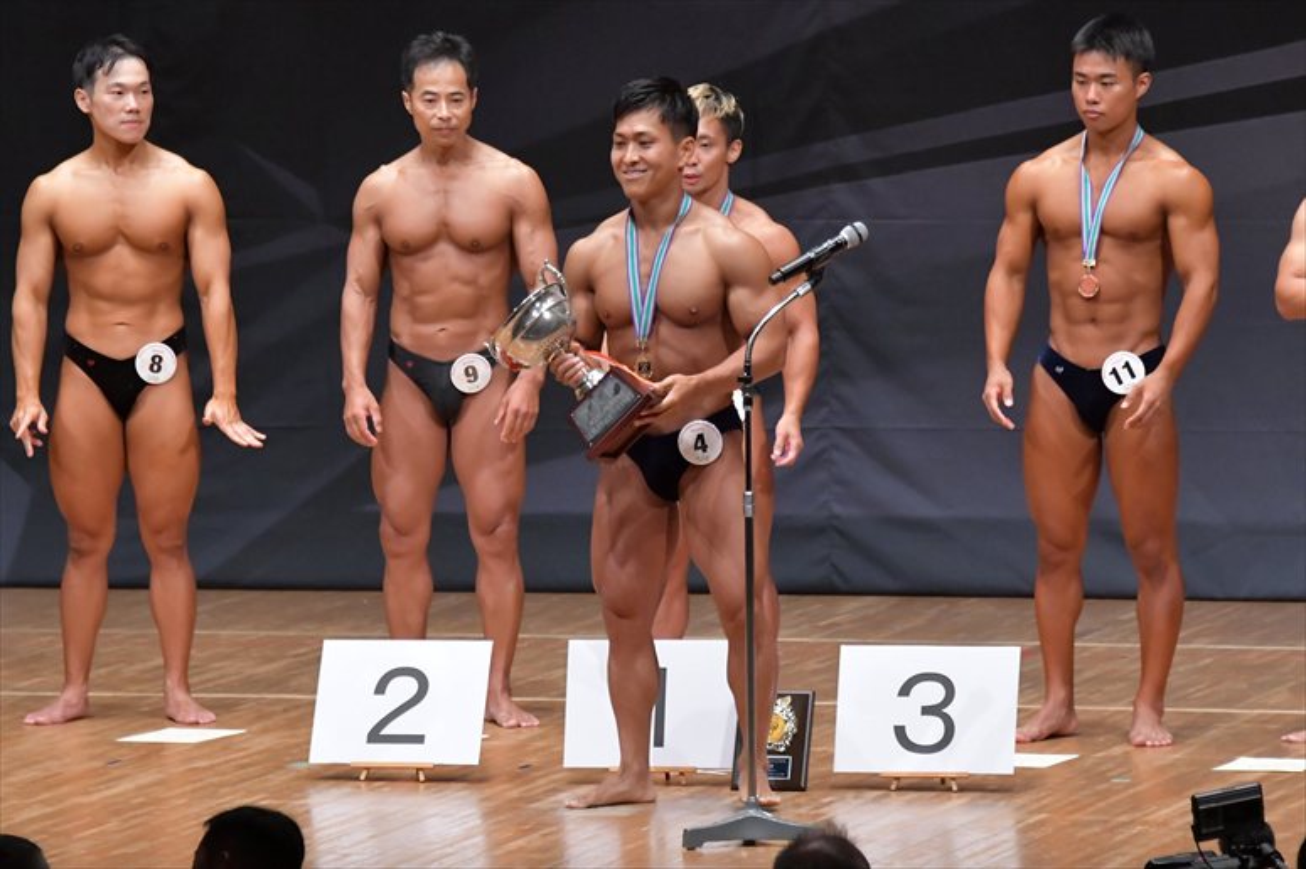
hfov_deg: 7.2
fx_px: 10334
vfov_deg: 4.8
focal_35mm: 285
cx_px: 653
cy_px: 434
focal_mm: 190
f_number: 5.6
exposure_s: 1/400
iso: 6400
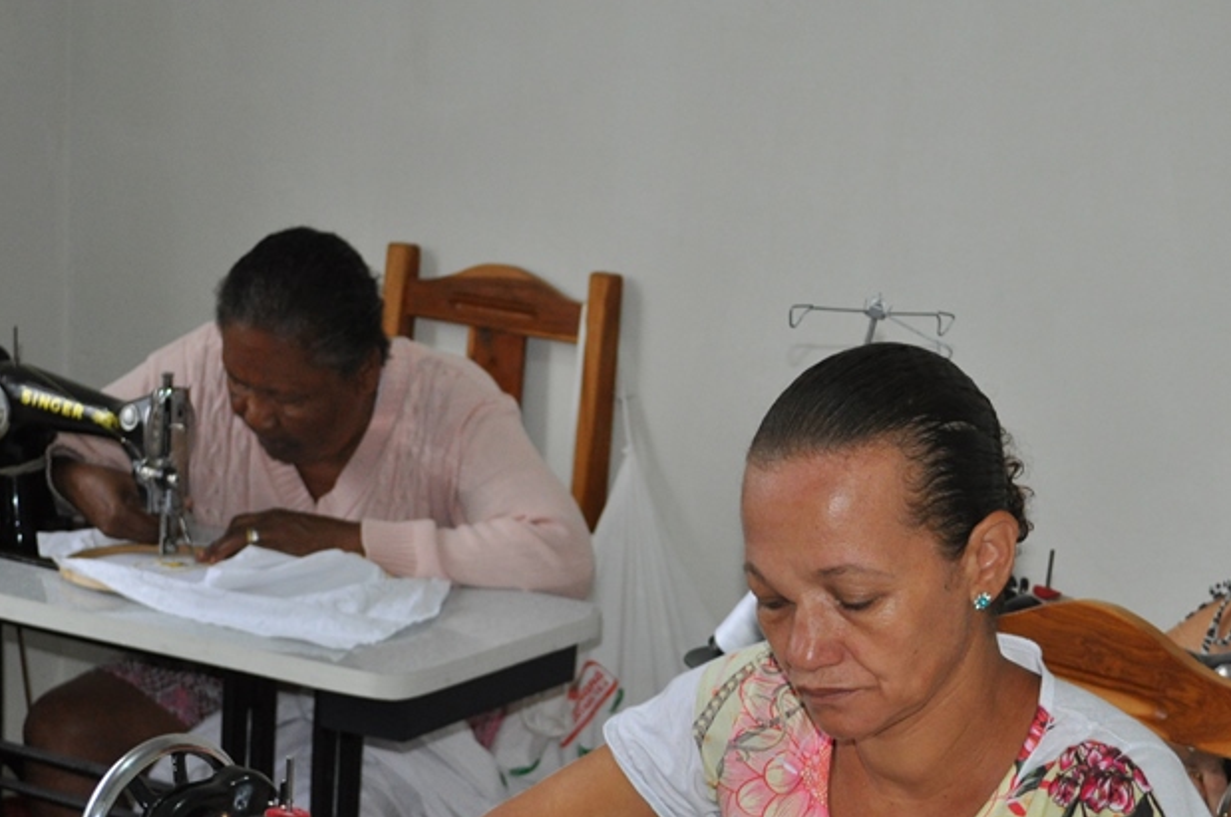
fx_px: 2896
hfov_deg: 23.8
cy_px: 626
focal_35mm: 85
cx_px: 899
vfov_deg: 16.0
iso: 800
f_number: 5
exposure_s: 1/60
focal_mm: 35
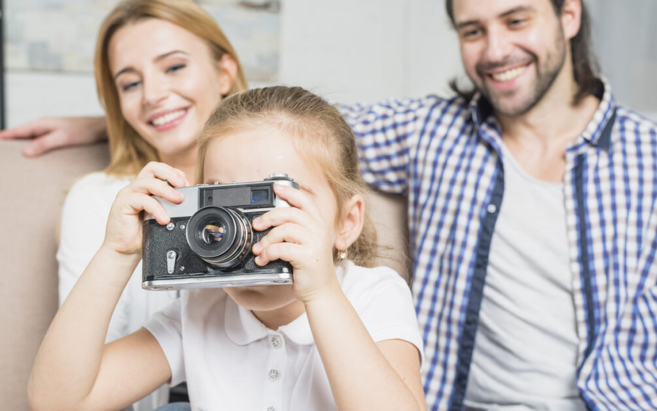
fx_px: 931
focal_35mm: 52
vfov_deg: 24.9
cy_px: 199
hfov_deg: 38.9
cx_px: 325
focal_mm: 50
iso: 100
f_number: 5.6
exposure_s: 1/125
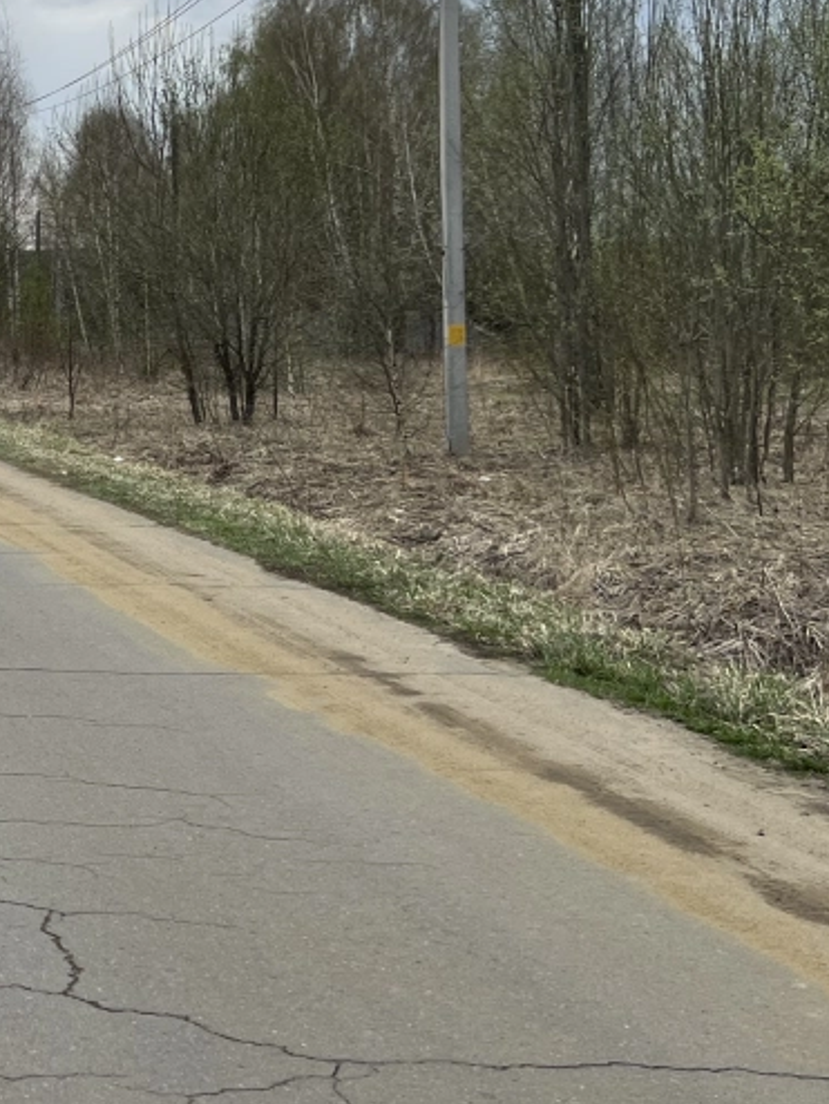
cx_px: -308
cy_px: 336
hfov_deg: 20.0
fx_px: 2106
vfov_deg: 29.1
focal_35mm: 66
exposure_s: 1/3257
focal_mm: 5.7
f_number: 1.5
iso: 50
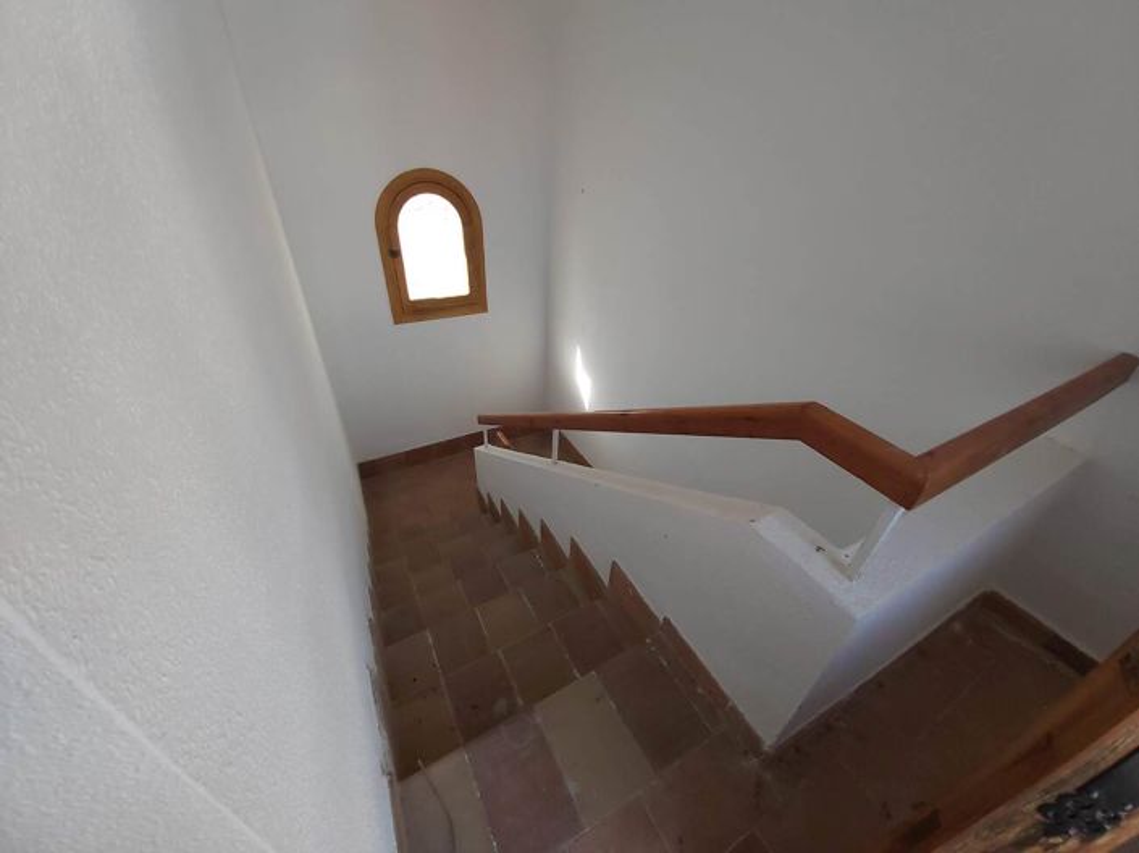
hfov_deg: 110.6
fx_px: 395
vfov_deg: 94.4
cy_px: 426
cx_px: 570
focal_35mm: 12
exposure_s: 1/100
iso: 50
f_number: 2.2
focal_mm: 1.42
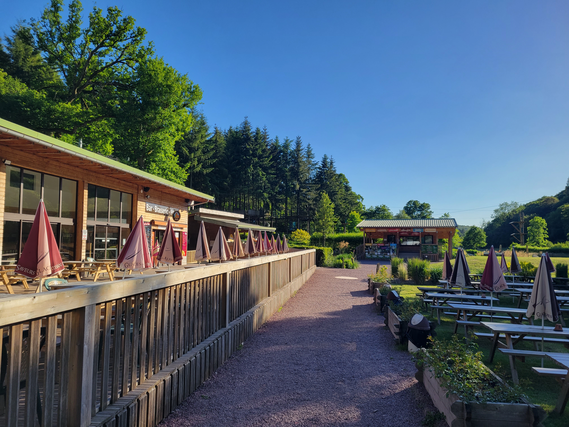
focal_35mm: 26
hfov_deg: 67.3
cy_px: 214
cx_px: 284
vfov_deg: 53.1
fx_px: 427
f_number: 1.8
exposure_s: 1/1690
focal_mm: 5.4
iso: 40
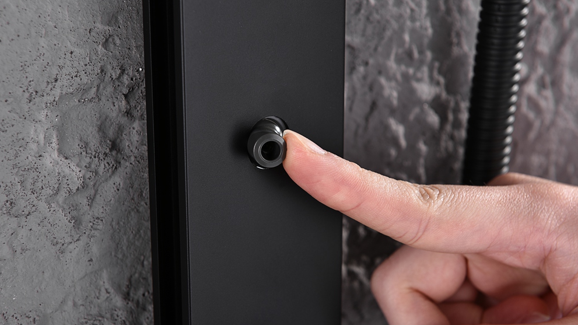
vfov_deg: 16.3
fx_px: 1134
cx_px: 289
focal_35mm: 74
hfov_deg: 28.6
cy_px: 147
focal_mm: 70
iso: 160
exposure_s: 1/160
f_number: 11
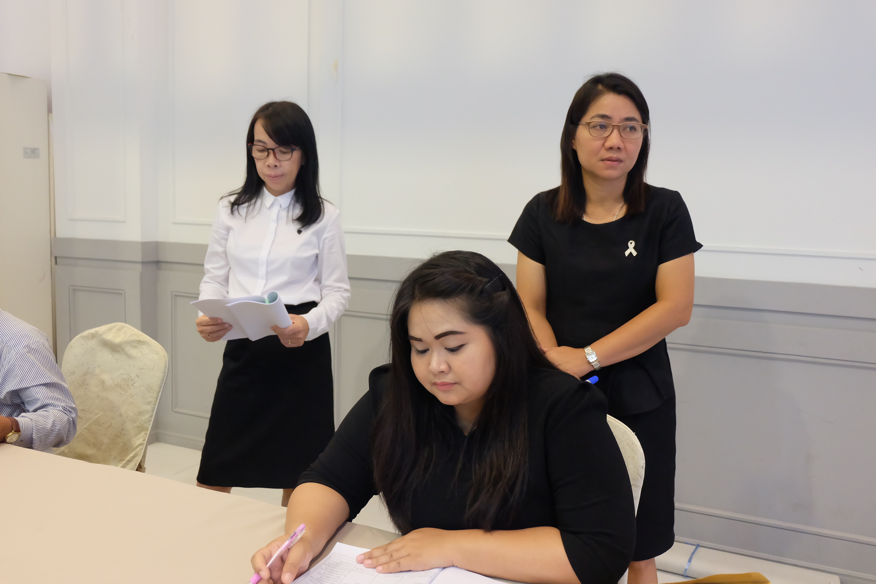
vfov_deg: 41.1
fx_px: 779
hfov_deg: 58.7
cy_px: 292
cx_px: 438
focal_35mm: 32
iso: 3200
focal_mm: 21.1
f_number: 4
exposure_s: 1/30
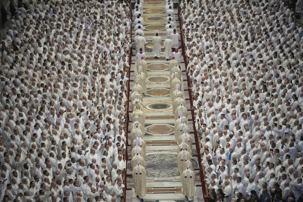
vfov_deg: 9.9
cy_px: 101
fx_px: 1161
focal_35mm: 138
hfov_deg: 14.9
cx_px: 152
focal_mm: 138
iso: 2000
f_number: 2.8
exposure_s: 1/500
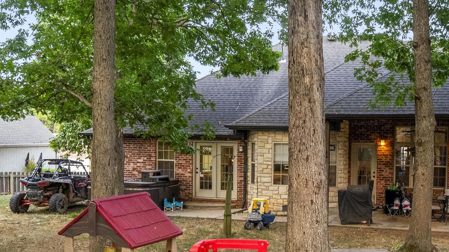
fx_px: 500
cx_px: 335
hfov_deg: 46.7
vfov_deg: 28.3
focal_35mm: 42
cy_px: 137
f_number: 9
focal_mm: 16
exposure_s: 1/80
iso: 2000
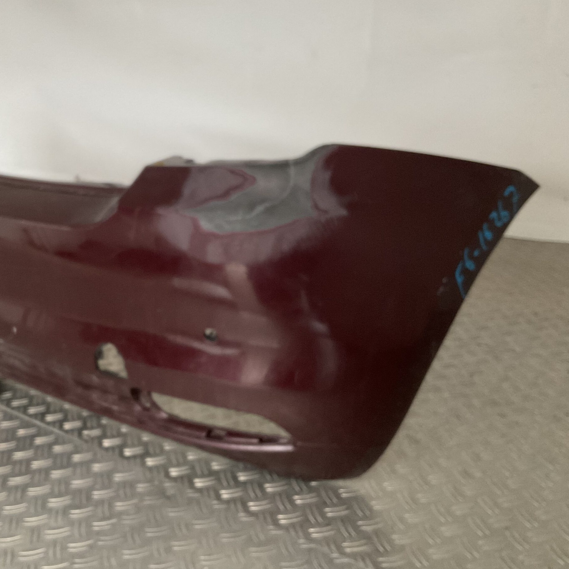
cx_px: 172
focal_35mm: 36
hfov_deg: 45.1
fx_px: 669
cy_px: 293
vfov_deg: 46.0
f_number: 1.8
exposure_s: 1/60
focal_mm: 3
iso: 200
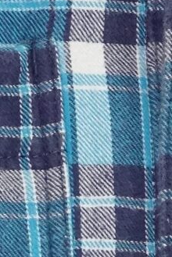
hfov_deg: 1.9
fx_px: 5177
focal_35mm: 724
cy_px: -420
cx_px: 172
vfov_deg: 2.8
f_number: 4
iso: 1600
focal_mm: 38.86
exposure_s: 1/50
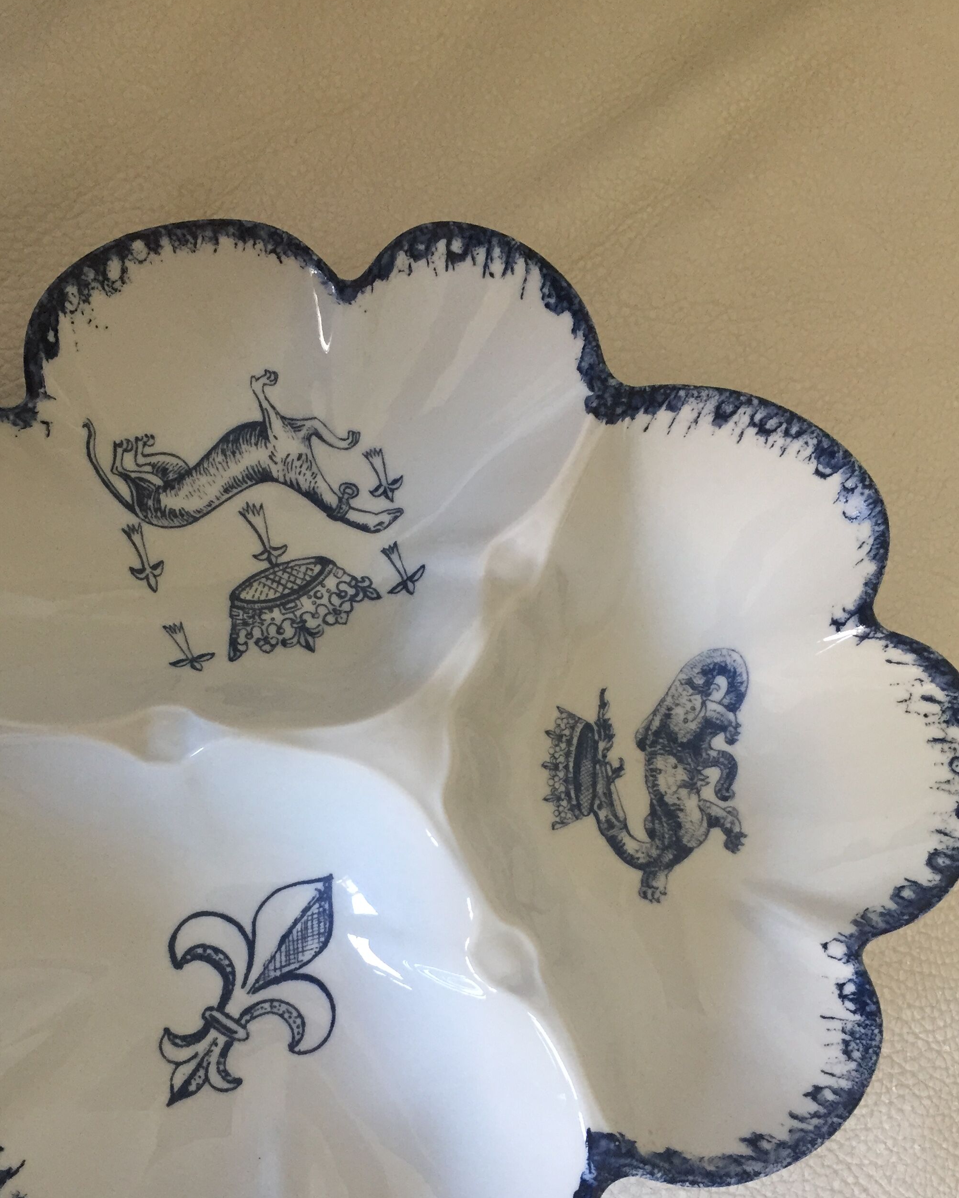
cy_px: 714
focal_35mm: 37
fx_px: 1313
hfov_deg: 40.1
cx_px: 425
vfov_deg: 48.8
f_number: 2.2
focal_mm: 4.15
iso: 160
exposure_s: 1/33
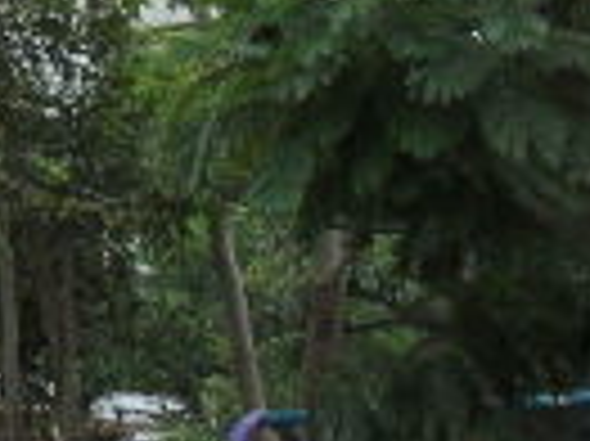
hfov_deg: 14.1
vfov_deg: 10.4
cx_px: -257
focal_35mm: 132
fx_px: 2248
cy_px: -418
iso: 100
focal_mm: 4.9
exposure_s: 1/350
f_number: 3.5
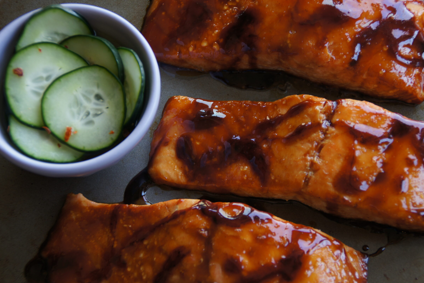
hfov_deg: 17.1
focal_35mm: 120
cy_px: 137
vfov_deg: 11.5
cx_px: 221
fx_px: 1407
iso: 100
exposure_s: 1/6
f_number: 5.6
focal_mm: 75
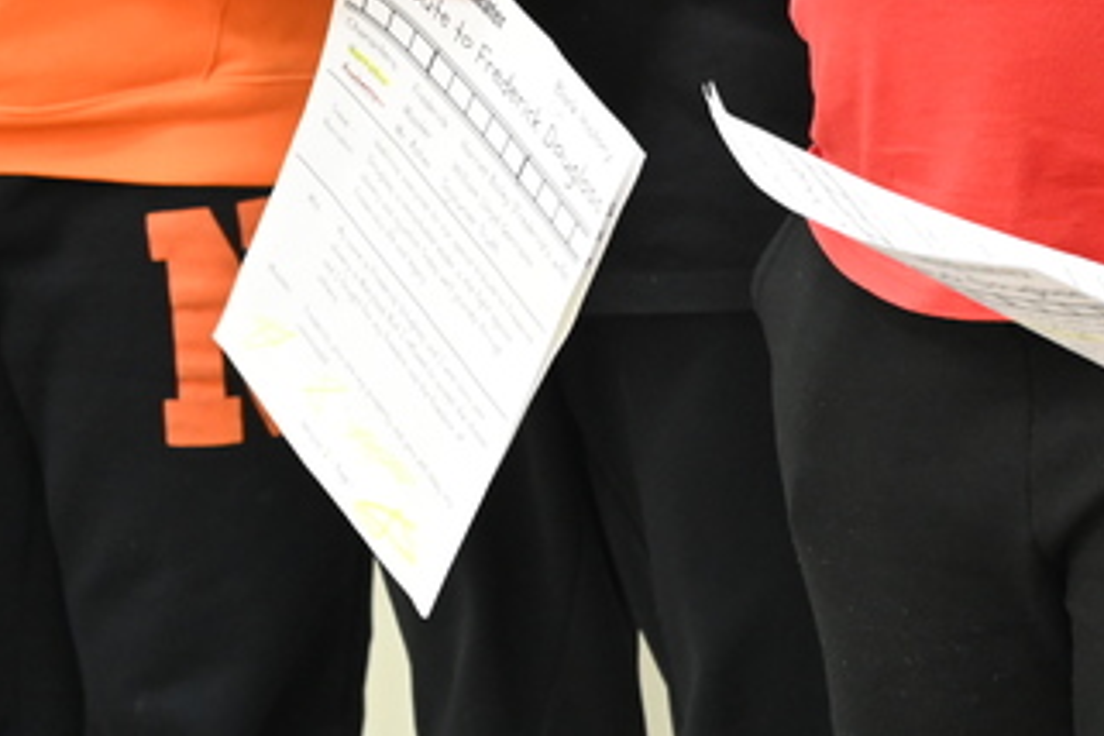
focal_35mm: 223
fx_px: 6838
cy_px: 91
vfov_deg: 6.2
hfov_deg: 9.1
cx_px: 1345
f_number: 4
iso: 3200
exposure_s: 1/80
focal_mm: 70
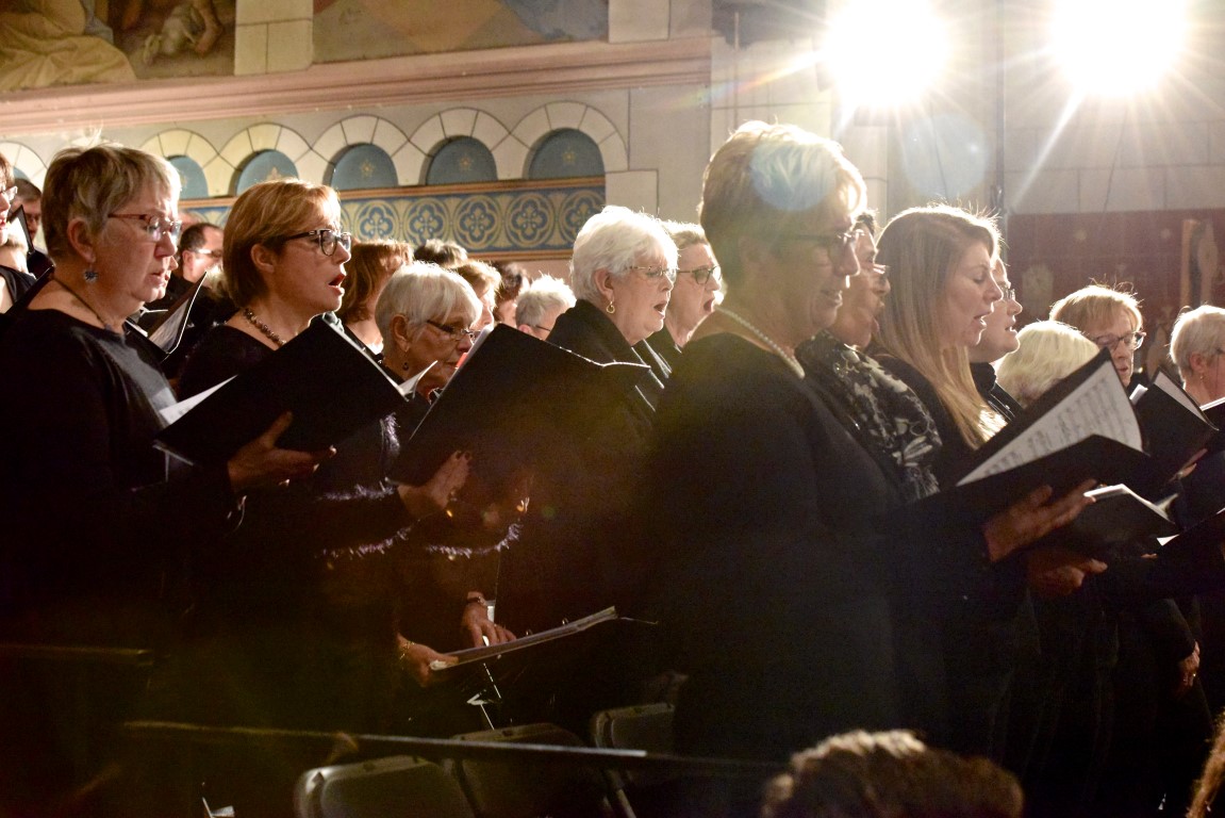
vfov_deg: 19.5
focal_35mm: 70
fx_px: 2382
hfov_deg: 28.8
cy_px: 409
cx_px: 612
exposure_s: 1/100
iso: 12800
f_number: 5.6
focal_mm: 70
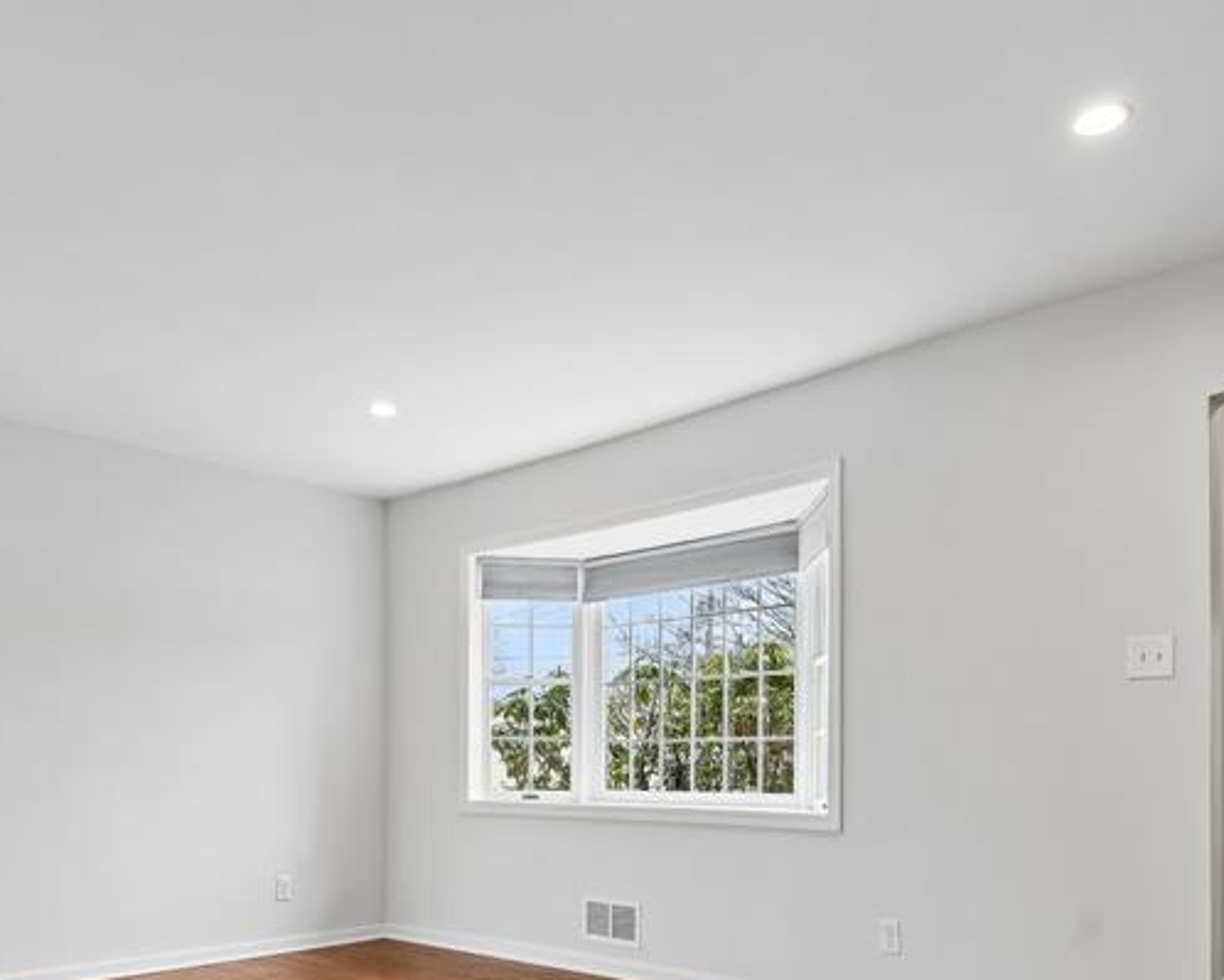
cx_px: 632
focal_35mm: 27
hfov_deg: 64.0
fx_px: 979
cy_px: 776
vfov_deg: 50.2
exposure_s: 1/10
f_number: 8
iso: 160
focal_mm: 14
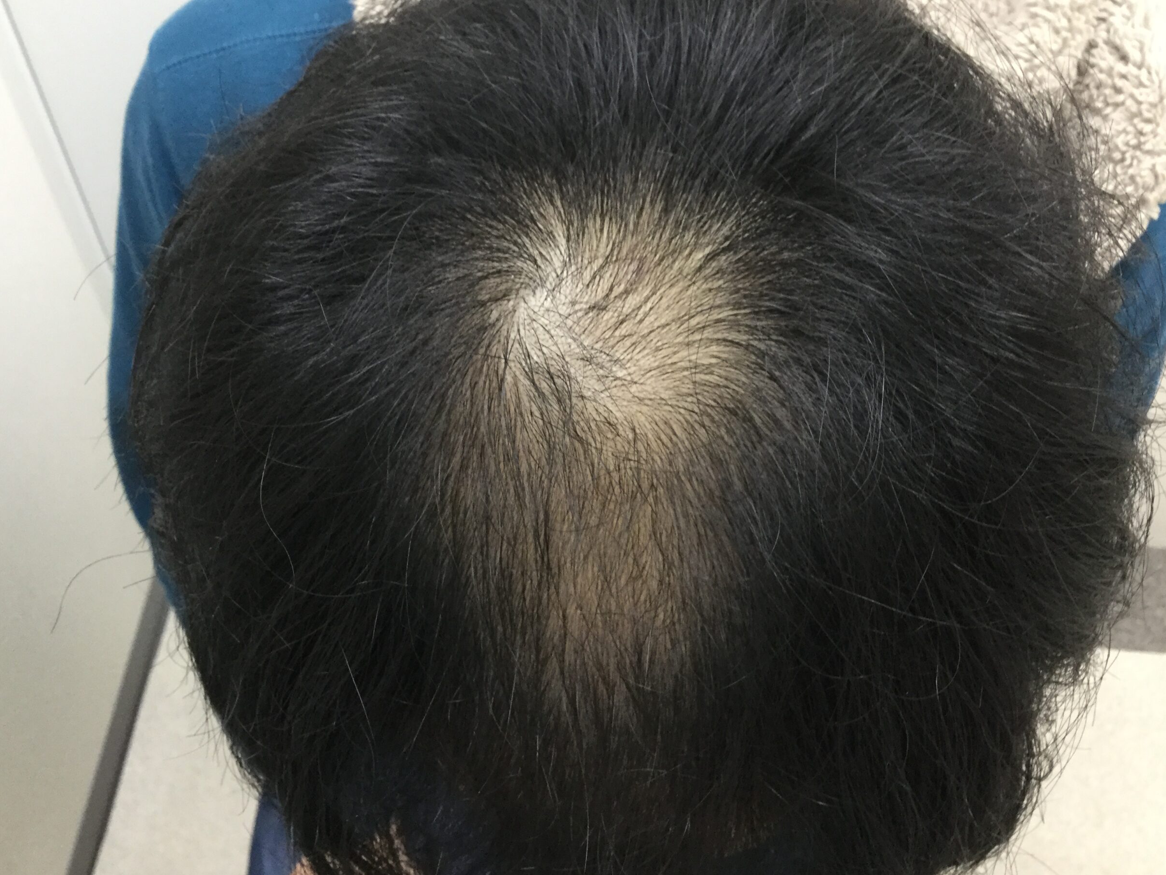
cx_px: 581
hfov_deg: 55.4
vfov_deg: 42.9
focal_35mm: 33
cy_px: 419
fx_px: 1112
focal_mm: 3.3
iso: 125
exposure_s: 1/33
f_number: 2.4
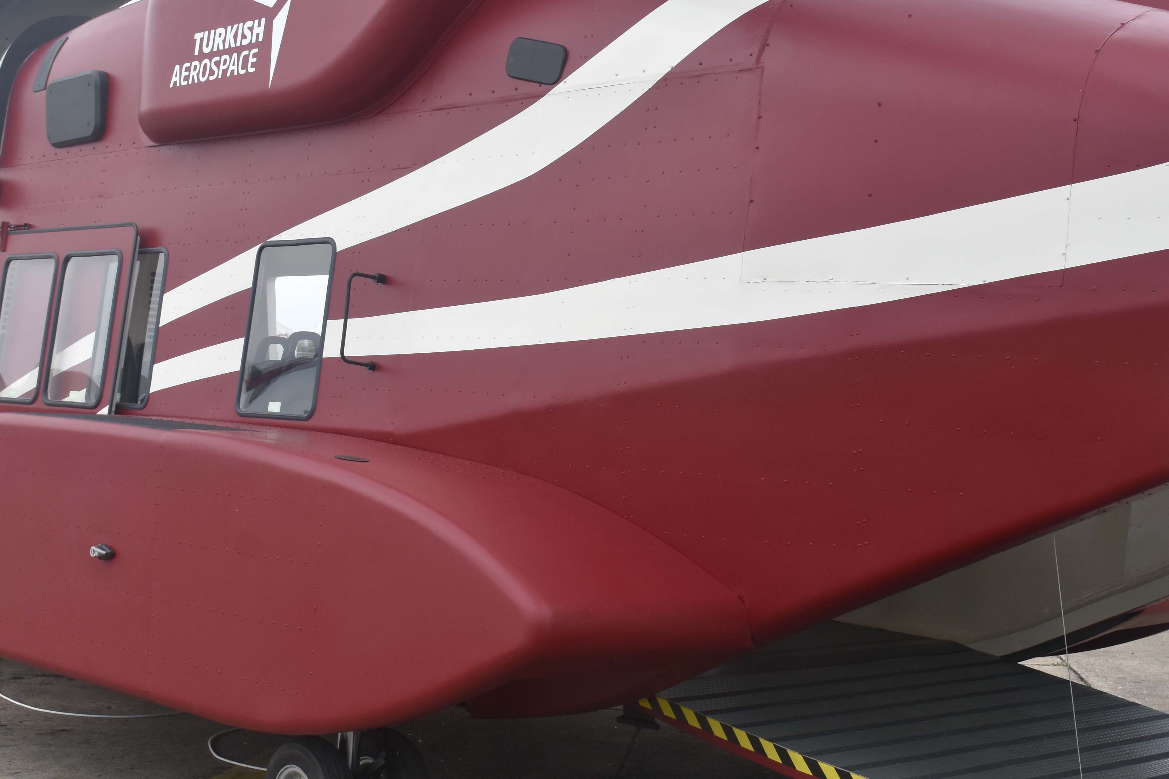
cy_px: 286
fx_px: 1818
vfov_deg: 24.1
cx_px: 531
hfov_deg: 35.6
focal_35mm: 56
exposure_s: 1/320
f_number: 9
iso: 320
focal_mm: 24
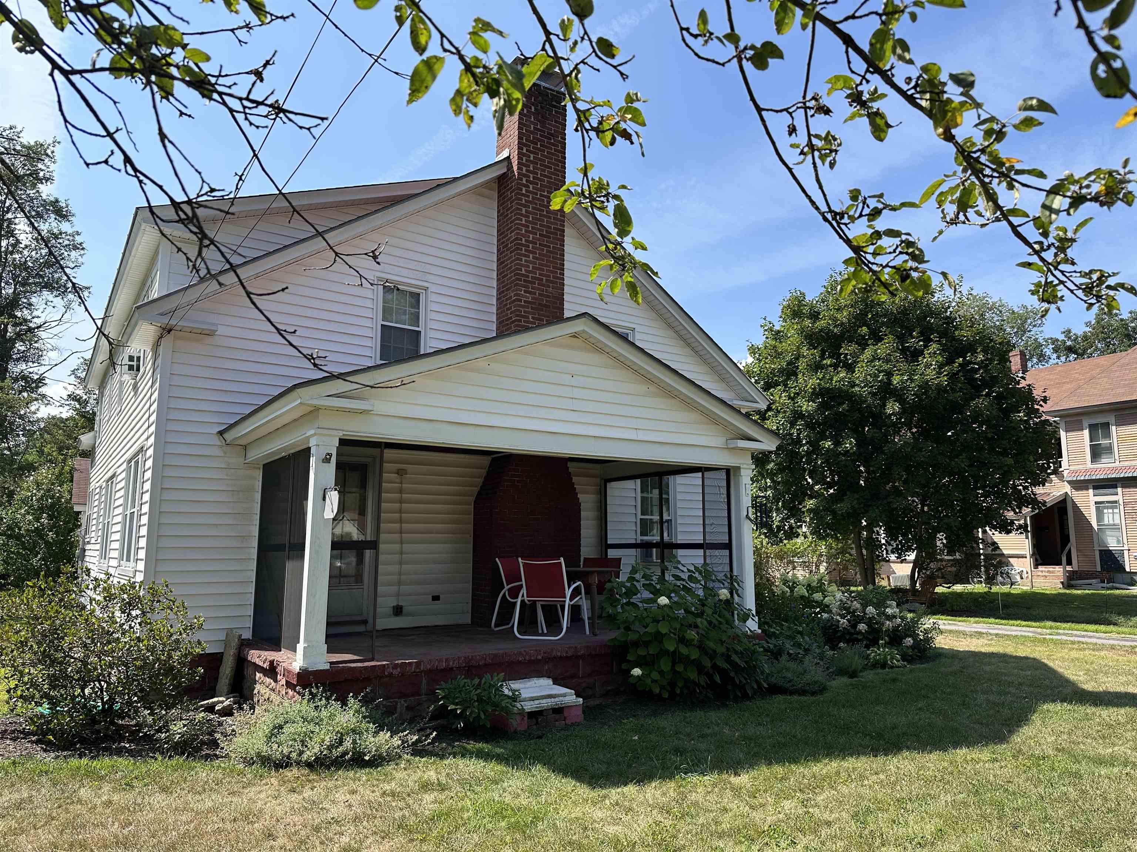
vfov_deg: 56.8
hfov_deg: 71.6
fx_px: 788
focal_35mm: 24
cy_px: 426
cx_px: 568
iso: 80
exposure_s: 1/2591
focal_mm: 6.86
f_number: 1.78
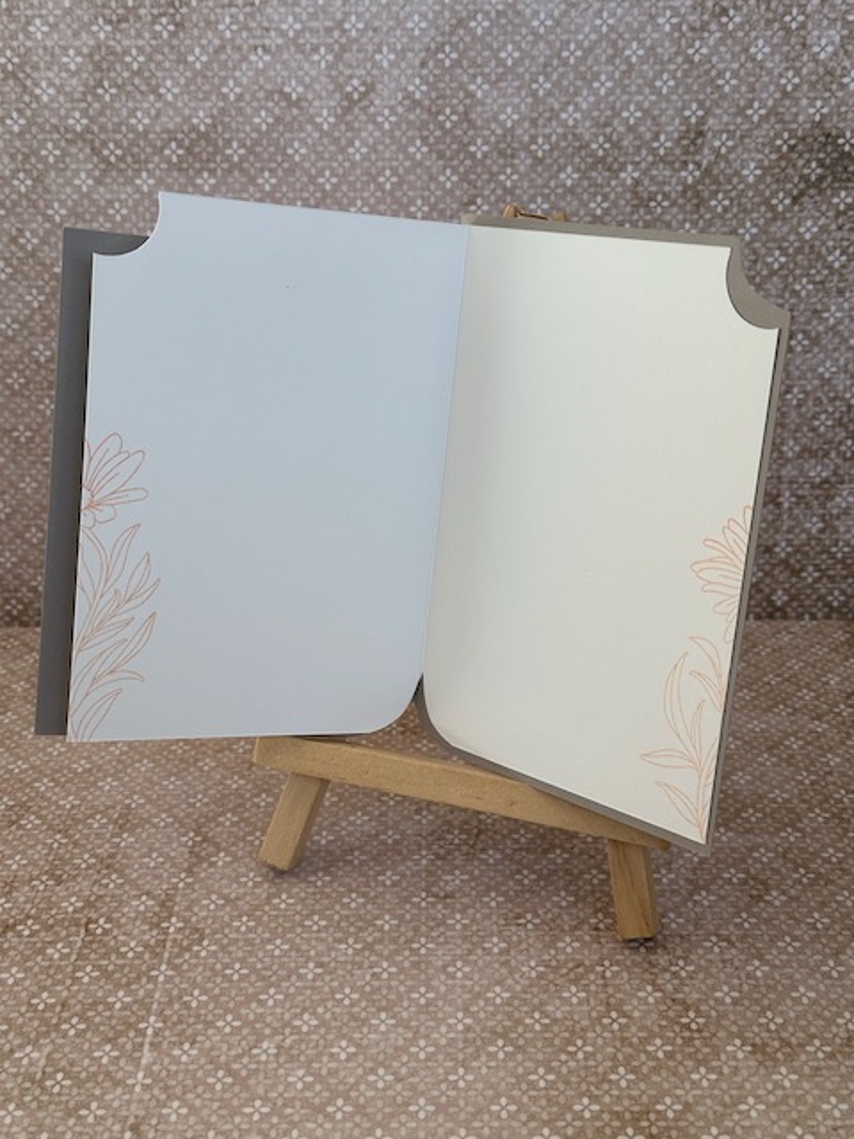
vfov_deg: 39.7
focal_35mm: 48
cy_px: 570
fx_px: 1579
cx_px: 427
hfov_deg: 30.3
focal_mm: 6.86
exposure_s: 1/256
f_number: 1.78
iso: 64
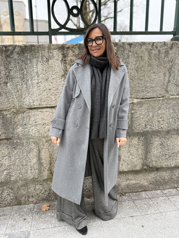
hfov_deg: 56.8
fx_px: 165
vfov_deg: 71.6
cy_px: 119
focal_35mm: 24
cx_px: 90
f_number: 1.78
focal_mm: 6.76
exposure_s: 1/358
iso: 100
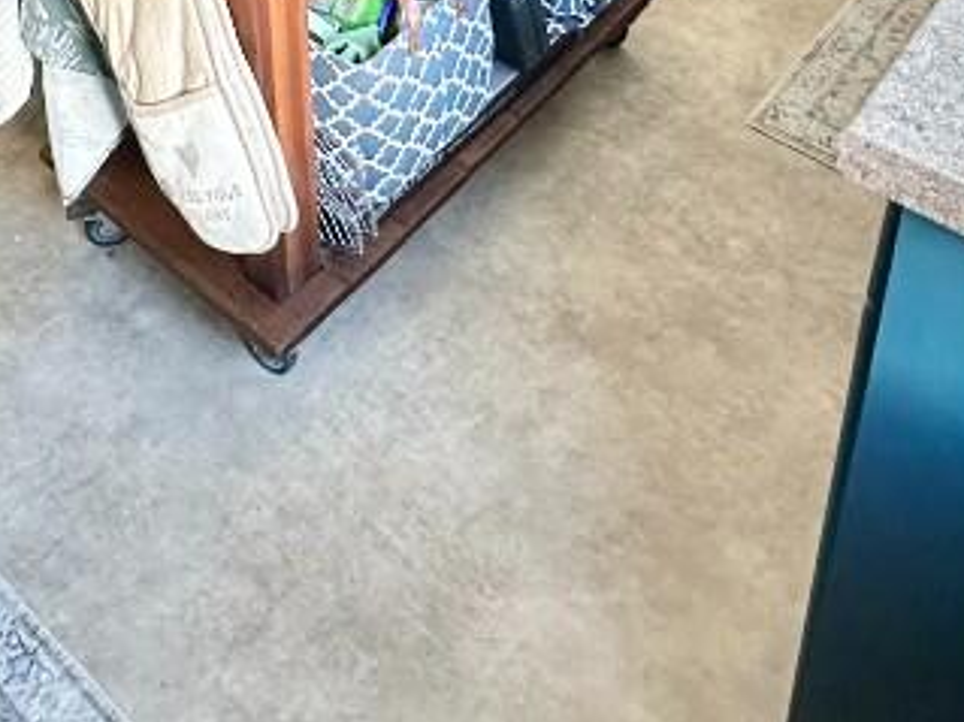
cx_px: 378
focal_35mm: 45
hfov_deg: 41.9
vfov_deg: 26.0
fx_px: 1253
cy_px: -287
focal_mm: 2.22
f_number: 2.2
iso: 640
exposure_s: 1/60
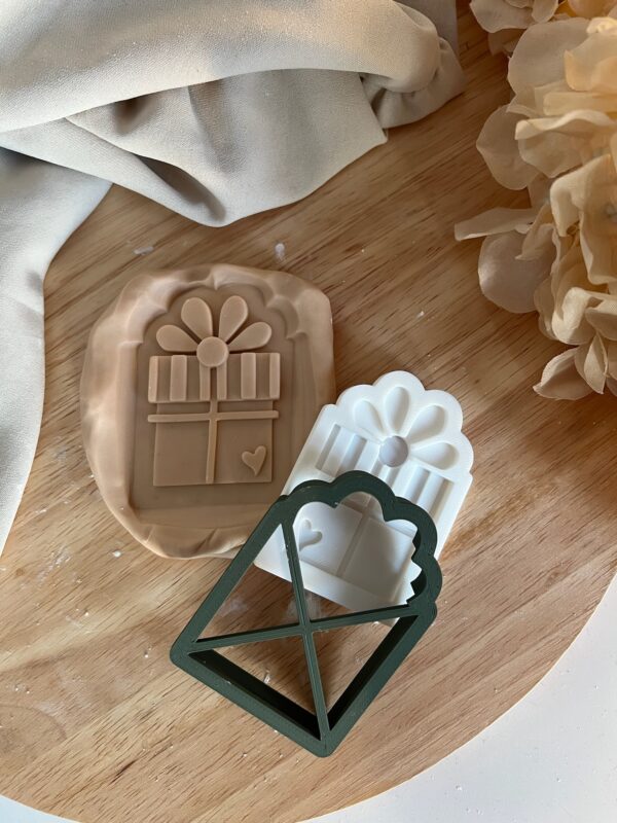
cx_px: 308
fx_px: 618
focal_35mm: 26
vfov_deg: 67.3
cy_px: 412
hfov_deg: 53.1
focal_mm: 5.7
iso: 125
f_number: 1.5
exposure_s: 1/64
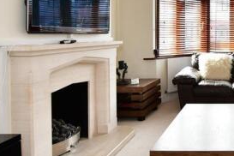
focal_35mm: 36
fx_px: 234
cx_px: 244
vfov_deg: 35.8
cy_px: 33
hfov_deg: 43.7
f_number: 6.3
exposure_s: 1/100
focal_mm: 10
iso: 800
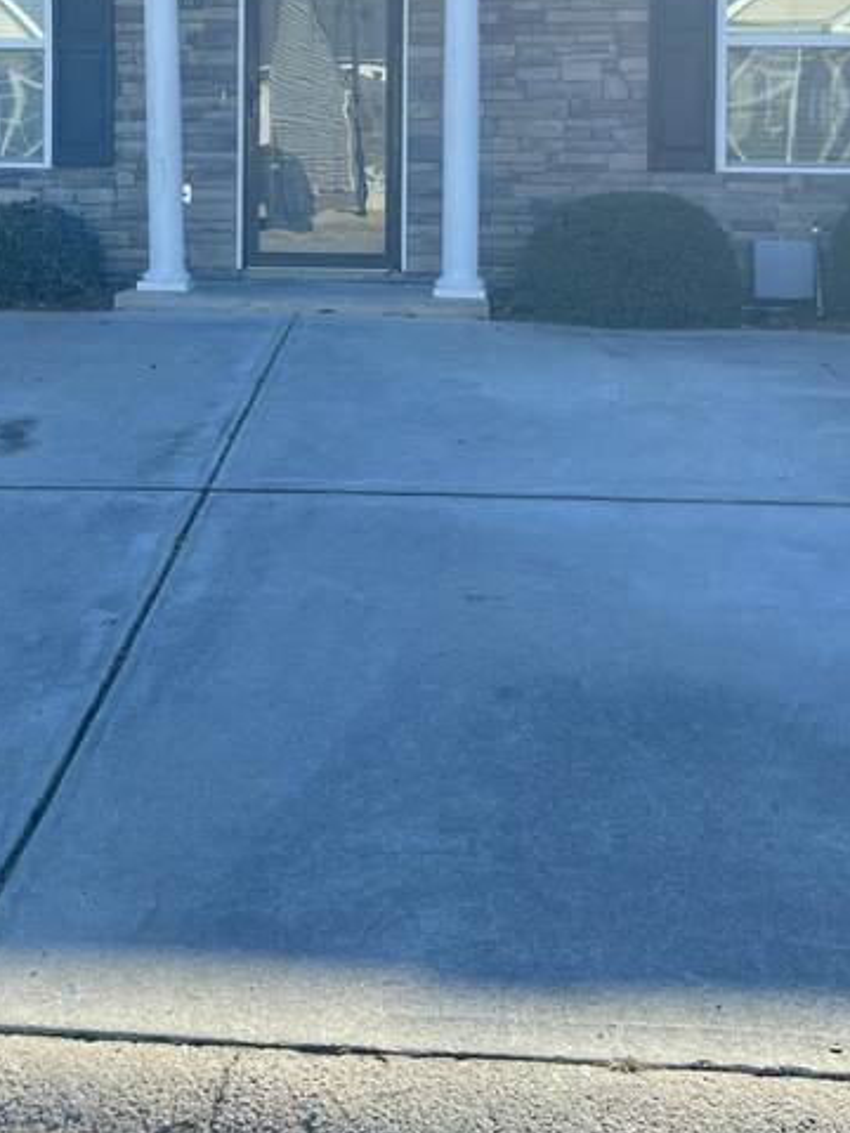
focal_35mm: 52
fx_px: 1702
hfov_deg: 28.0
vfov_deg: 34.8
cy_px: 118
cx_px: 345
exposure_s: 1/628
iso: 50
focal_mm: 5.7
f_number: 1.5
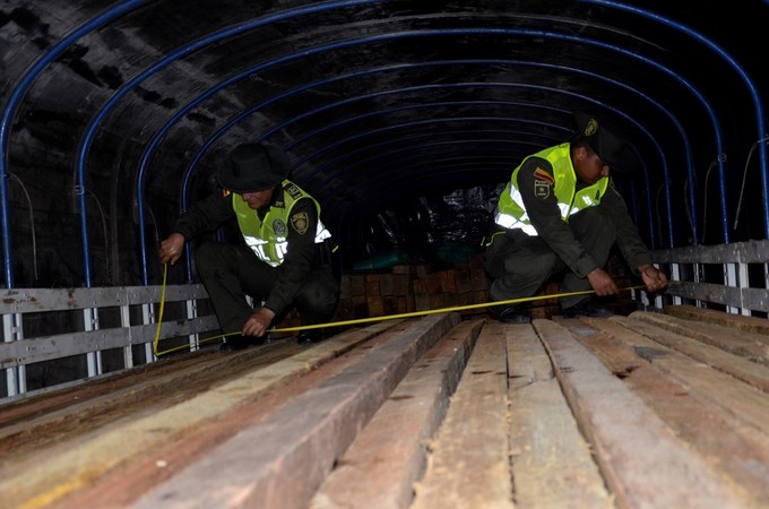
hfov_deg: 43.7
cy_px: 254
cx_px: 384
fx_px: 959
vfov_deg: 29.7
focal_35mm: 45
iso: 800
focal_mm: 30
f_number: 4.2
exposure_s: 1/60
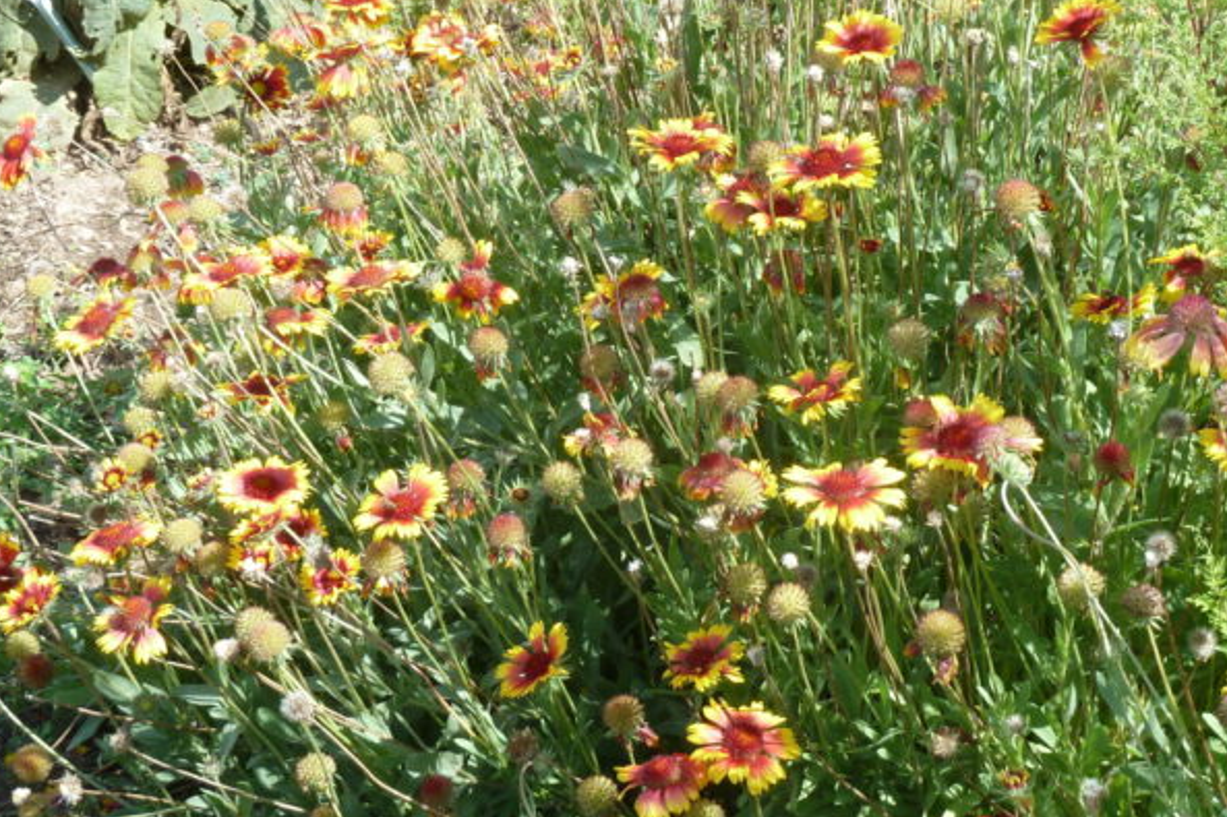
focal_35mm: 94
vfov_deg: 14.5
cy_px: 430
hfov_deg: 21.7
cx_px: 666
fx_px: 3203
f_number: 4.1
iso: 80
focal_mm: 11
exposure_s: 1/160
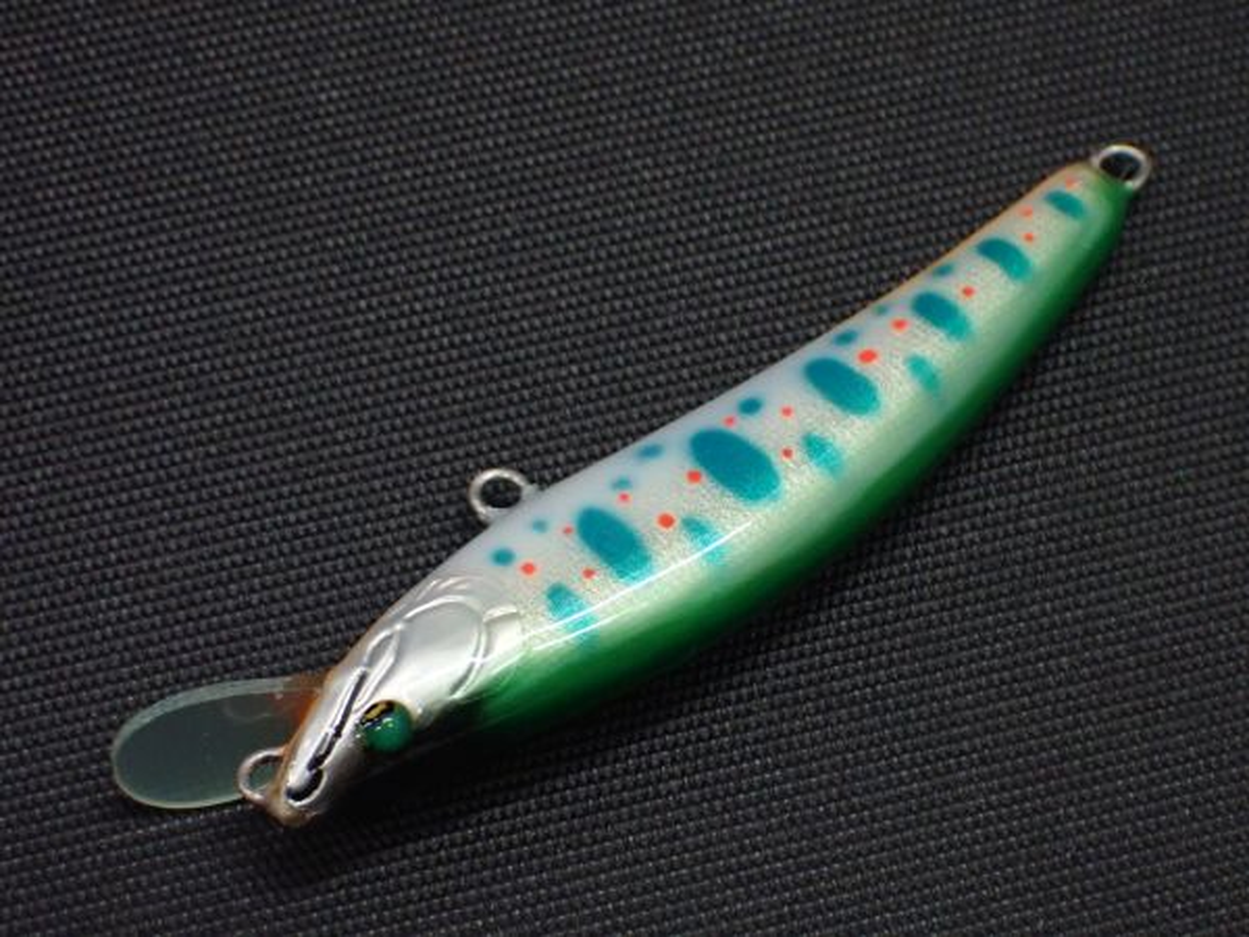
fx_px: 3175
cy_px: 468
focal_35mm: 88
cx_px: 624
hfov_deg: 22.3
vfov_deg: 16.8
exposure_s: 1/80
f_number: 4.5
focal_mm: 15.66
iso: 800
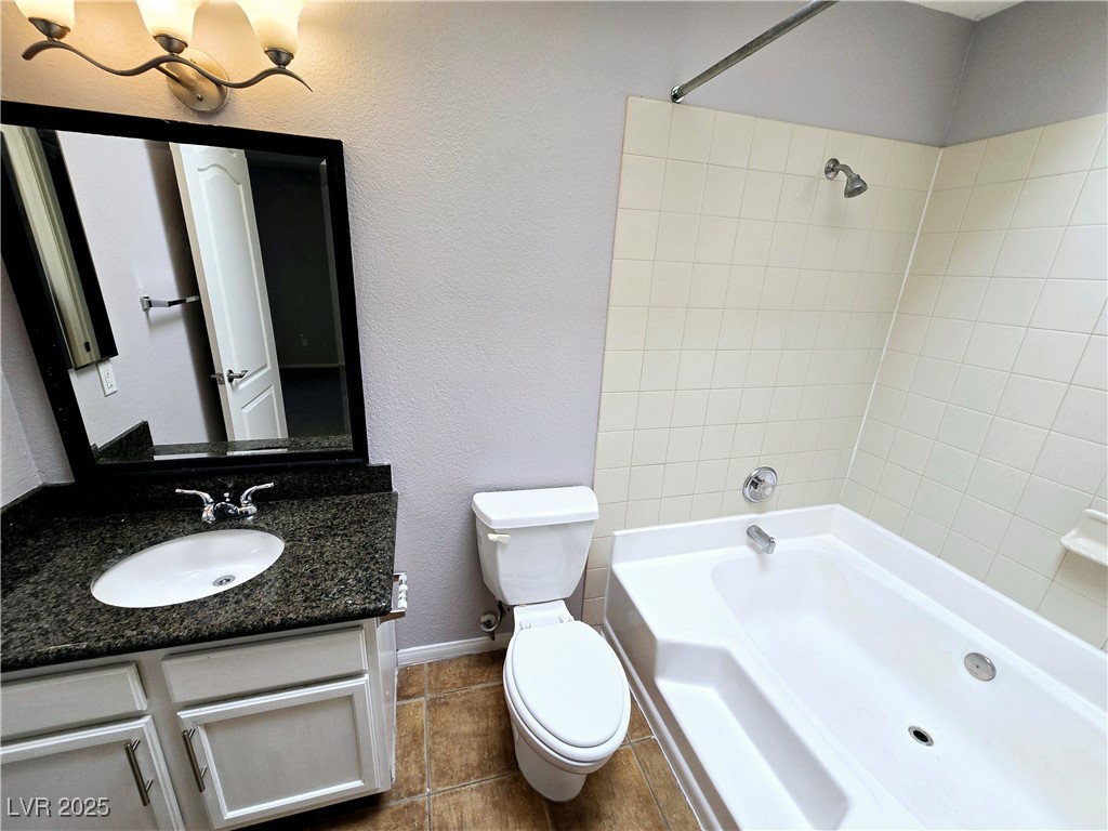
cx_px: 554
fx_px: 416
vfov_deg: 89.9
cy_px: 416
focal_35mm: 13
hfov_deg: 106.2
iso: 64
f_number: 2.2
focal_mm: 2.2
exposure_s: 1/120
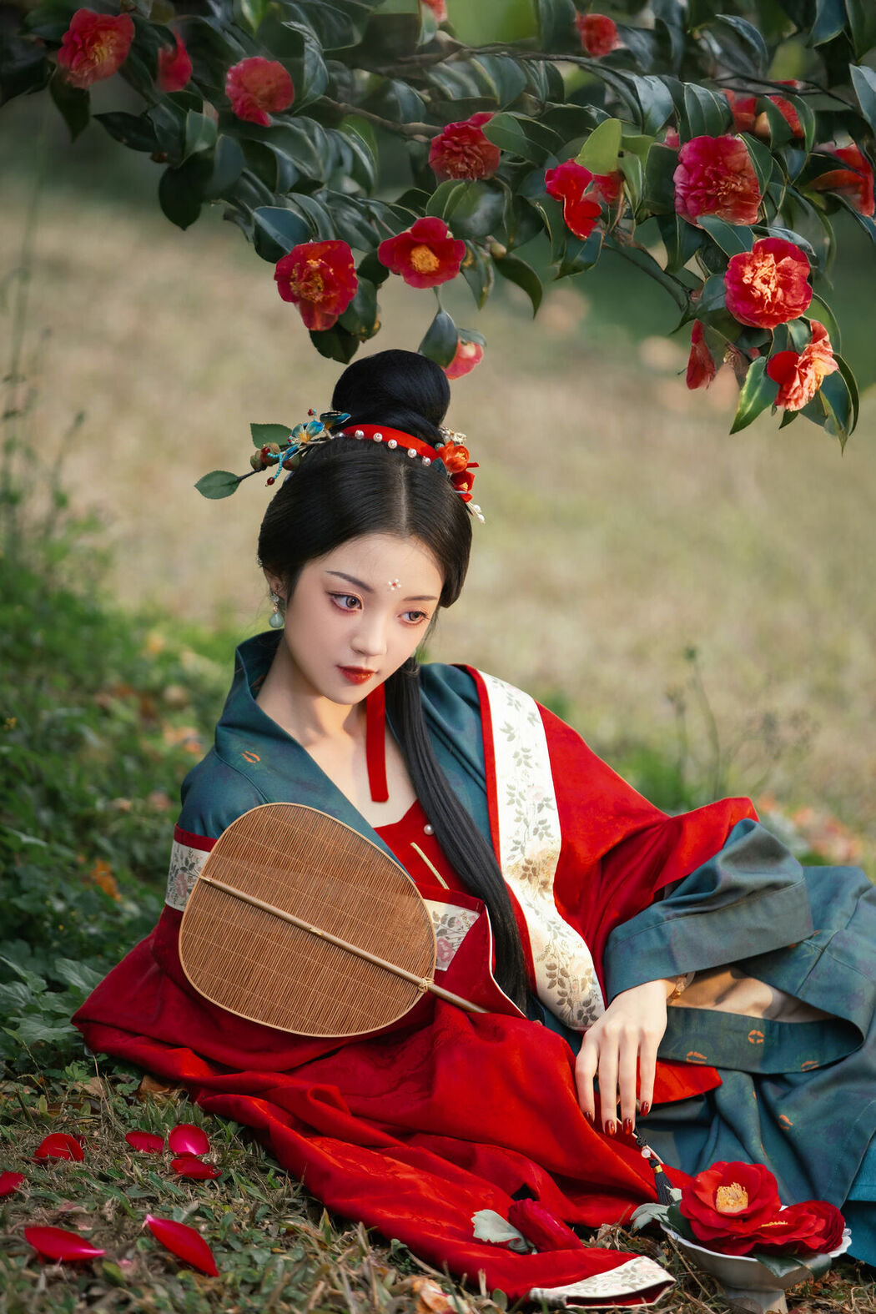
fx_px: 7299
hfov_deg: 6.9
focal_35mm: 200
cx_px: 438
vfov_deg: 10.3
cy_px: 657
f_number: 2.8
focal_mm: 200
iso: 100
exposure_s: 1/250
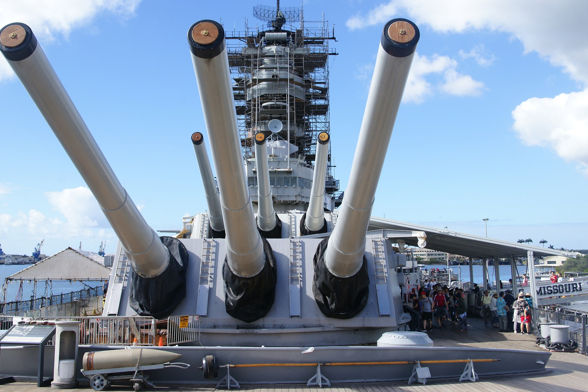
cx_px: 280
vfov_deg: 32.6
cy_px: 165
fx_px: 670
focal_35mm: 41
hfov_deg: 47.4
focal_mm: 35
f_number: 8
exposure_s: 1/200
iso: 100
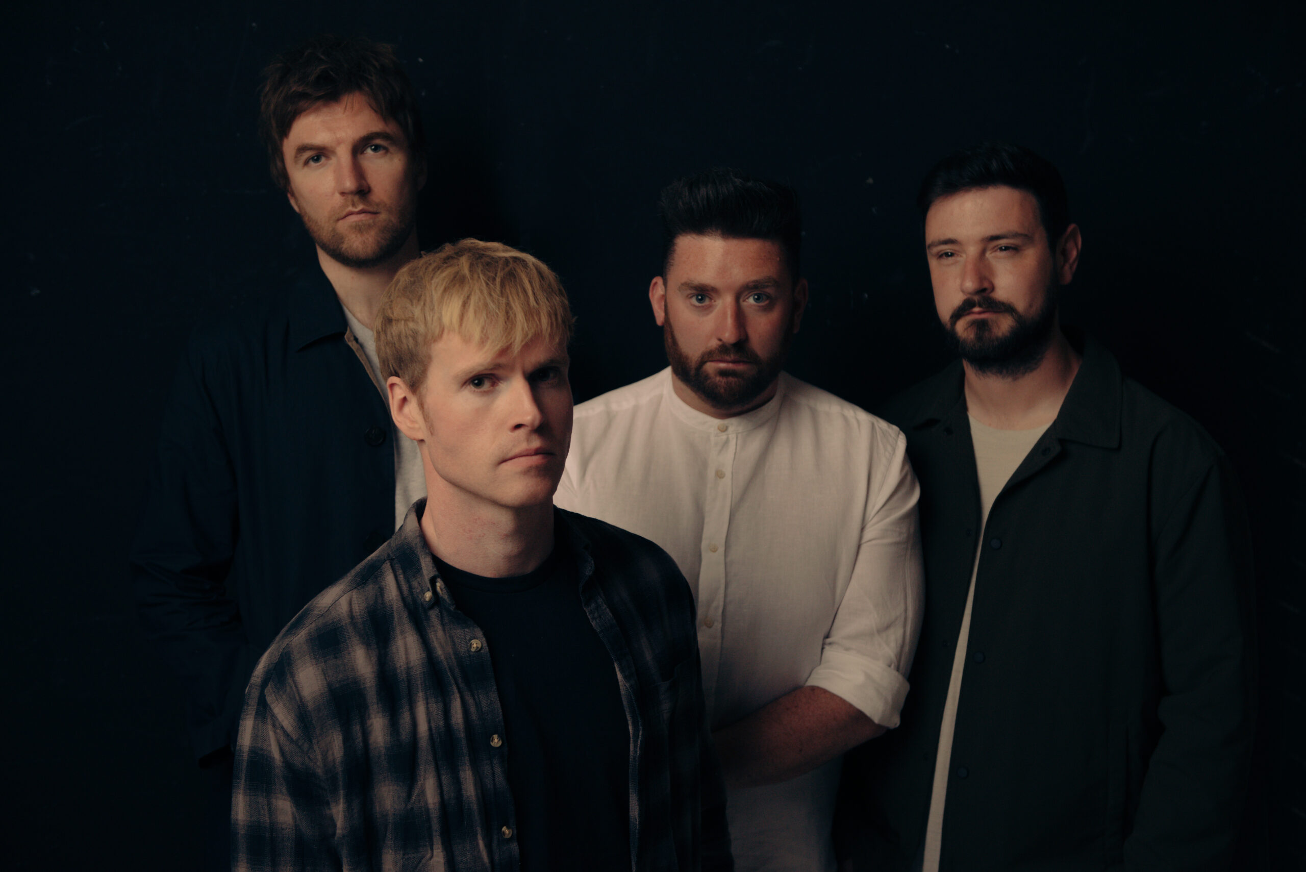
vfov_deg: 28.1
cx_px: 653
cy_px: 436
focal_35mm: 48
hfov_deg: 41.1
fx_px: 1742
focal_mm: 48
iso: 640
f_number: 4
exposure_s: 1/200
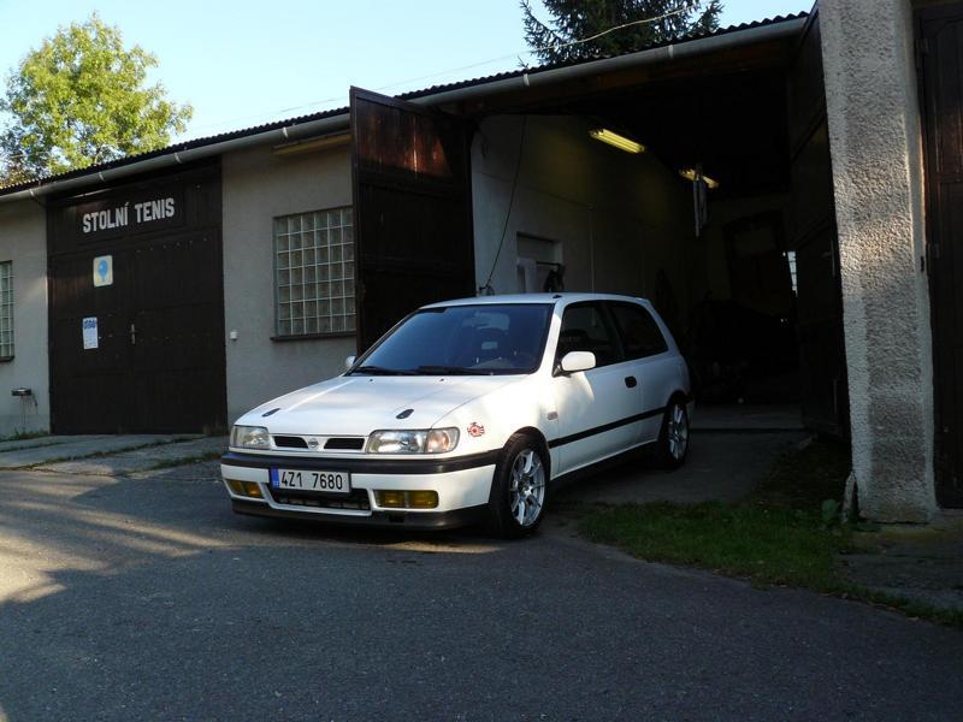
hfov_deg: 51.4
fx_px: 1002
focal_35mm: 36
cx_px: 482
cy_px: 361
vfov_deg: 39.7
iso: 100
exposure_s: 1/160
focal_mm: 6
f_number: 4
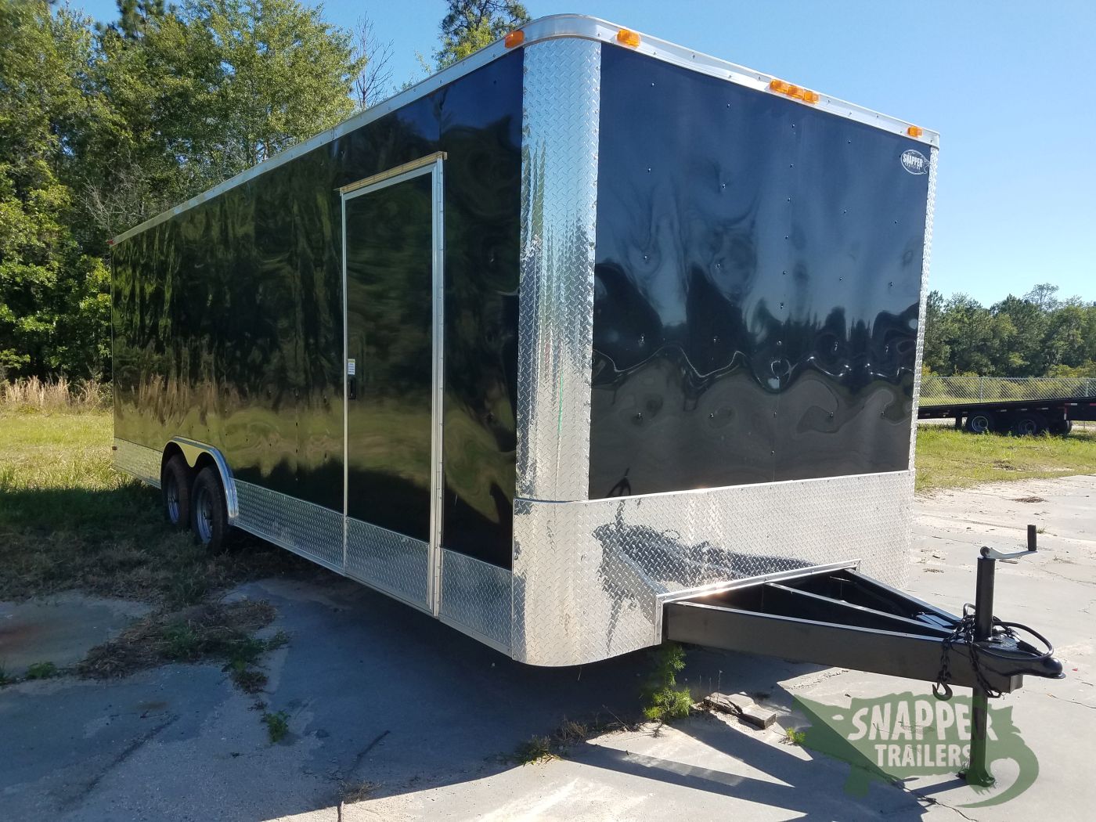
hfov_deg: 67.3
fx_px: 823
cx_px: 548
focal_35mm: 26
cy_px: 411
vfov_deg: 53.1
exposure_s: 1/1408
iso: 40
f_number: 1.7
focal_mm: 4.2
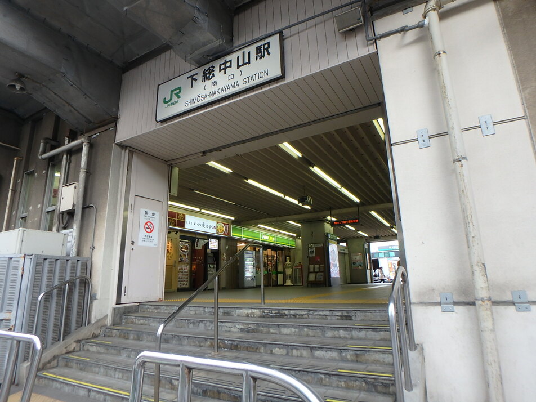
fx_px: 325
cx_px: 268
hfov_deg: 79.0
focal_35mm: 21
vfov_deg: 63.4
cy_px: 201
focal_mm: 3.7
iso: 125
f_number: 3.5
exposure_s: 1/80
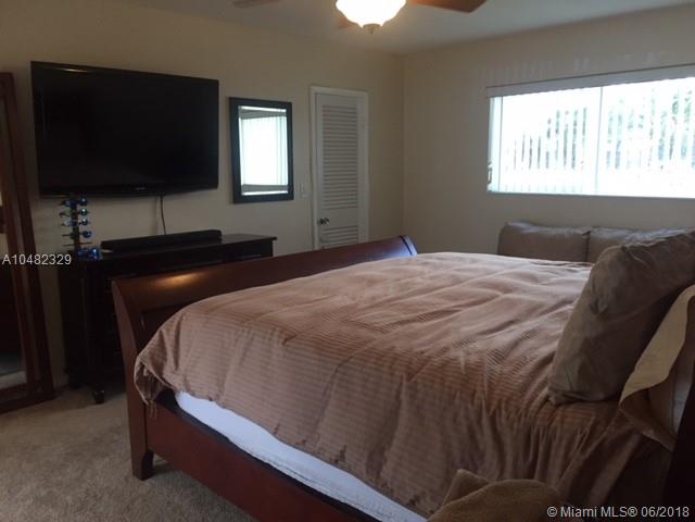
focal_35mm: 29
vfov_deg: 48.2
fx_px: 582
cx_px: 348
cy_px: 261
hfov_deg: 61.7
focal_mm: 4.15
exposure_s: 1/30
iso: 50
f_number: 2.2
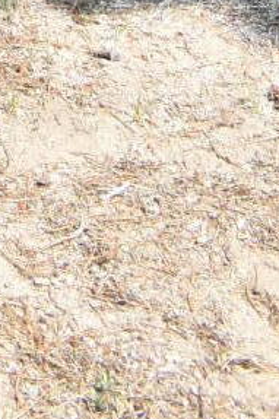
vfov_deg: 8.5
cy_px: -961
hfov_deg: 6.7
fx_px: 2188
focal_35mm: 188
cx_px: -493
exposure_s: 1/250
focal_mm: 18
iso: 200
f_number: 7.1
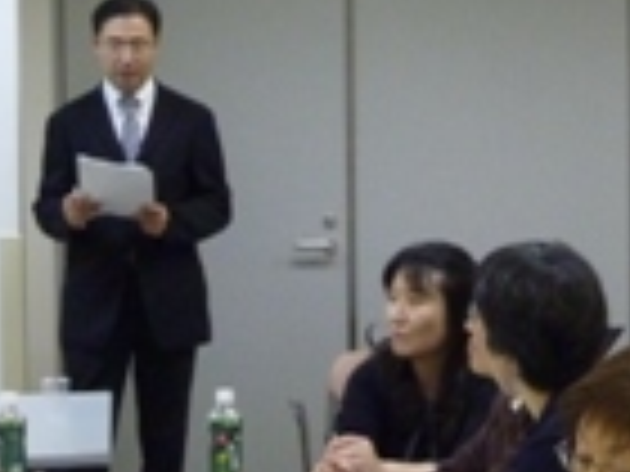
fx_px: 3076
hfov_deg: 11.7
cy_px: 373
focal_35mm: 169
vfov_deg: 8.8
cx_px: 320
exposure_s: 1/40
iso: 400
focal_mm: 9.5
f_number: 4.2
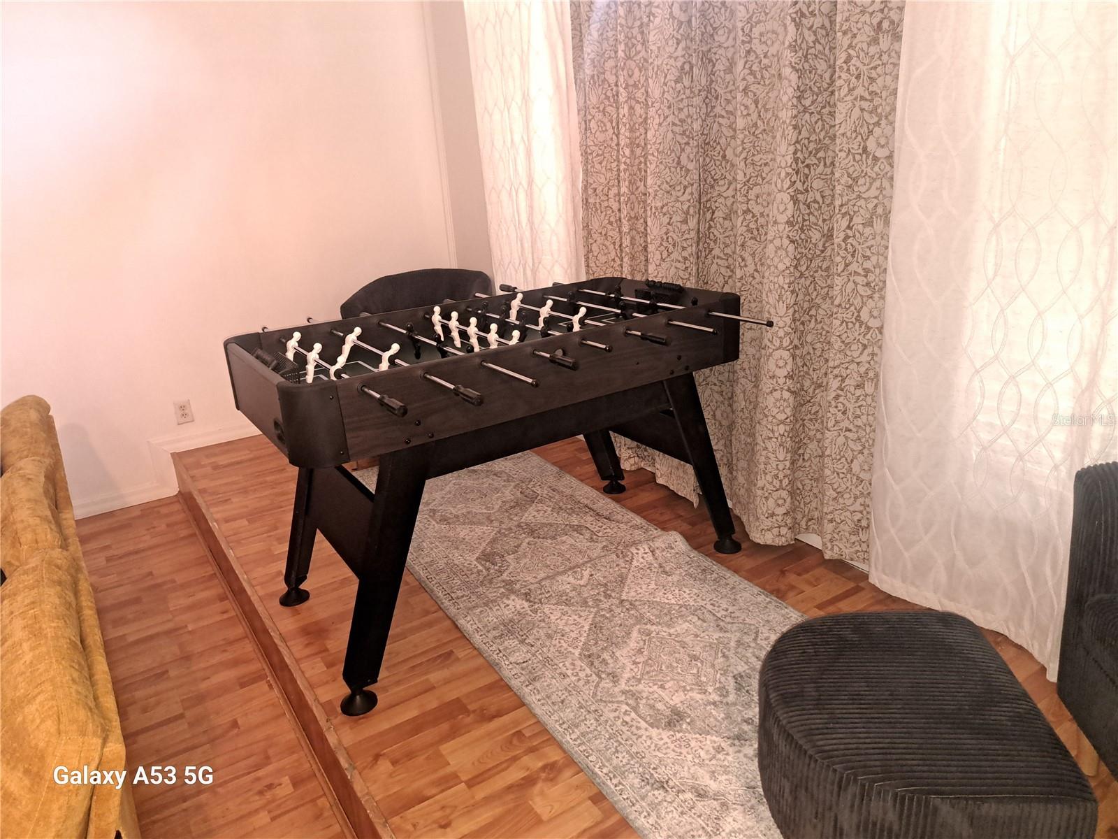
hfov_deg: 71.6
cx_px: 559
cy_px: 420
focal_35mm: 24
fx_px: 775
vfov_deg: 56.8
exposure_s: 1/24
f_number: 1.8
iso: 640
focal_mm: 5.23
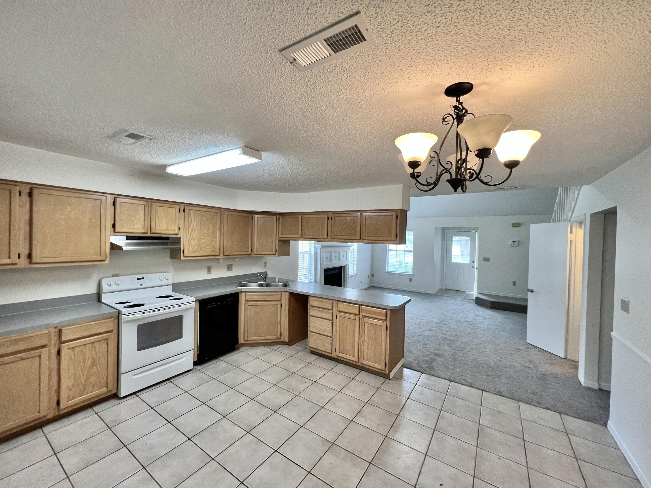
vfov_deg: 89.9
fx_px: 244
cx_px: 326
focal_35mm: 13
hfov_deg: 106.2
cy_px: 244
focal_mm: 1.57
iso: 200
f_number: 1.8
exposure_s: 1/120
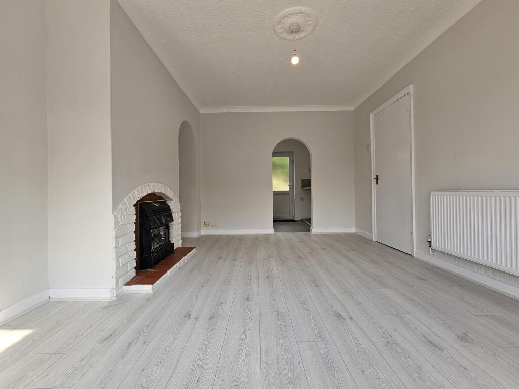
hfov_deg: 106.2
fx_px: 195
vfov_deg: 89.9
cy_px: 194
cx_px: 260
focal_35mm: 13
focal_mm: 2.2
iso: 50
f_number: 2.2
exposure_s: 1/185
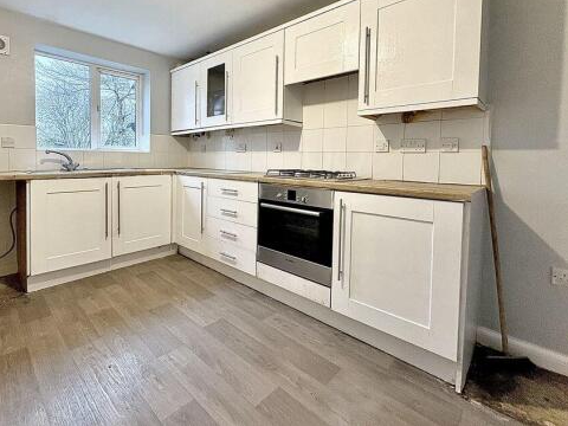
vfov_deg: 73.9
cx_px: 229
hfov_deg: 89.9
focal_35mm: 17
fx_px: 279
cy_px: 169
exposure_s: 1/50
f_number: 2.2
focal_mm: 2.22
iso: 250
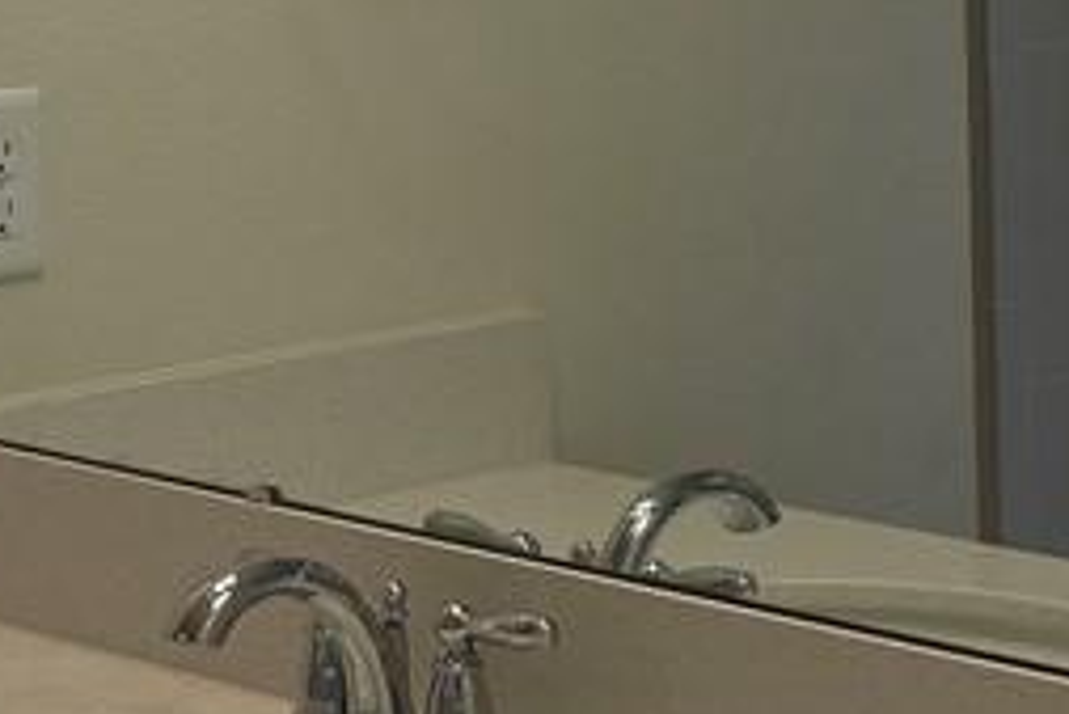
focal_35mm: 151
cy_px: -13
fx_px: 4486
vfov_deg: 9.0
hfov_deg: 13.5
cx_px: 139
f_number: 1.7
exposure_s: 1/60
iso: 12
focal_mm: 6.3
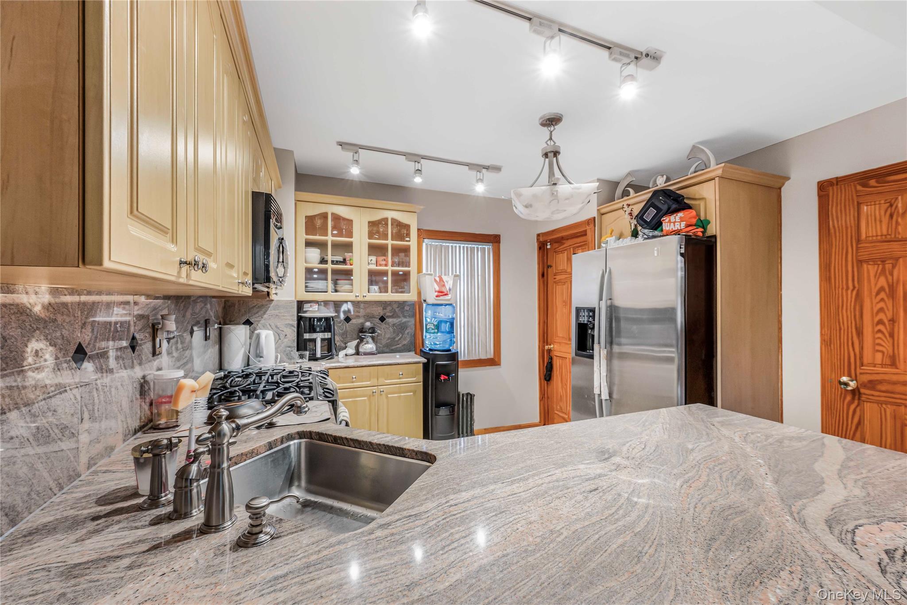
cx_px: 454
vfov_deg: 81.2
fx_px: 353
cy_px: 302
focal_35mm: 14
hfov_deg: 104.3
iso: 800
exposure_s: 1/5
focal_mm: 14
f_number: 8
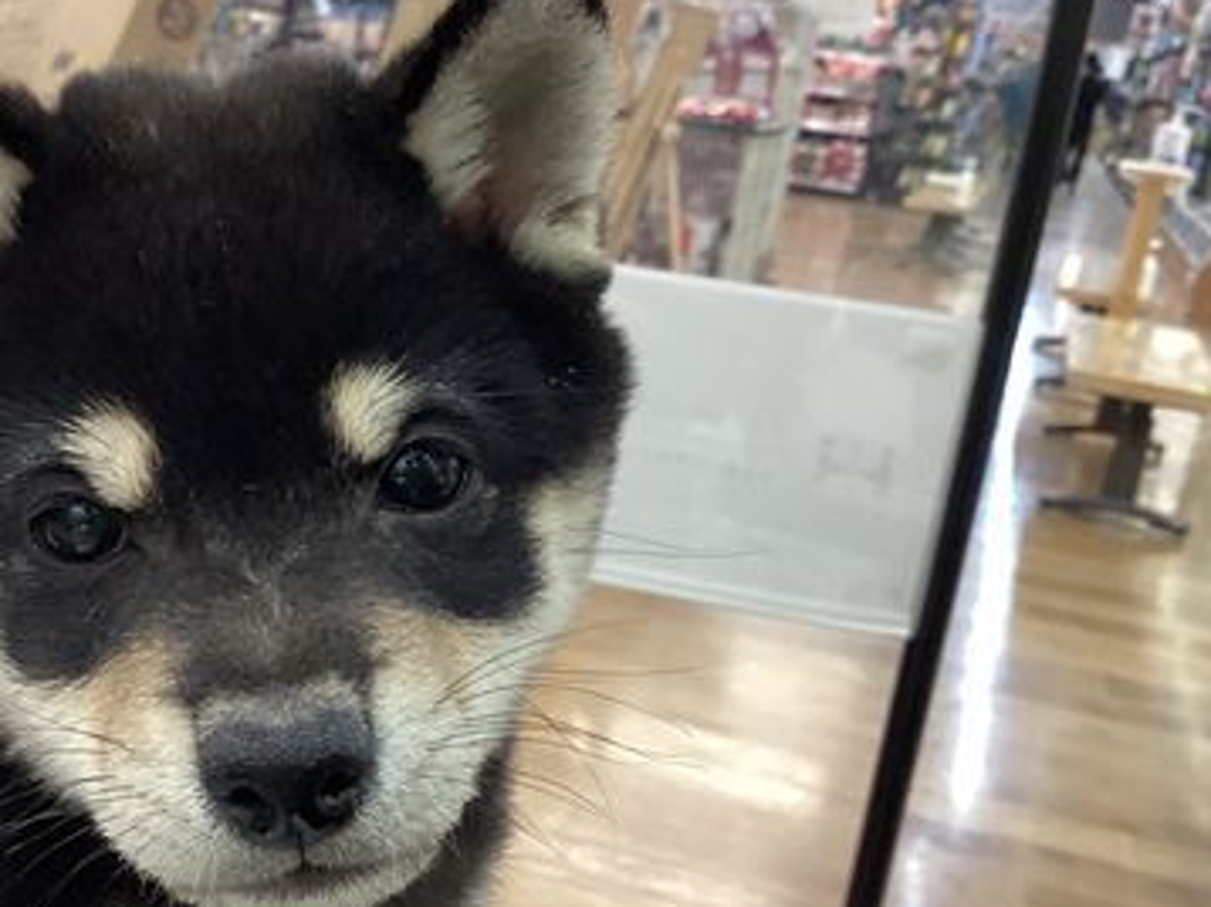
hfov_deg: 36.0
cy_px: 579
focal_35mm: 52
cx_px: 311
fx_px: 1818
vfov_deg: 27.9
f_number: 2.4
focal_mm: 3.3
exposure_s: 1/50
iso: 200
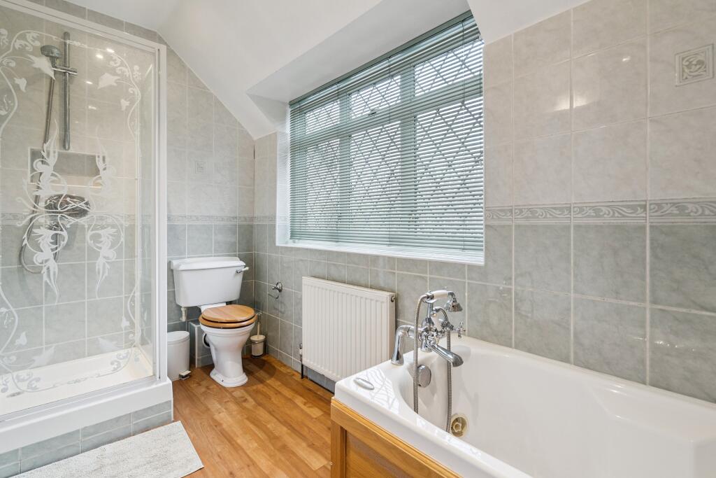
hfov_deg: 96.7
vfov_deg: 73.8
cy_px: 239
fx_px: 318
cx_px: 358
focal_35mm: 16
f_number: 5.6
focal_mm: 16
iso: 320
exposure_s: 1/25
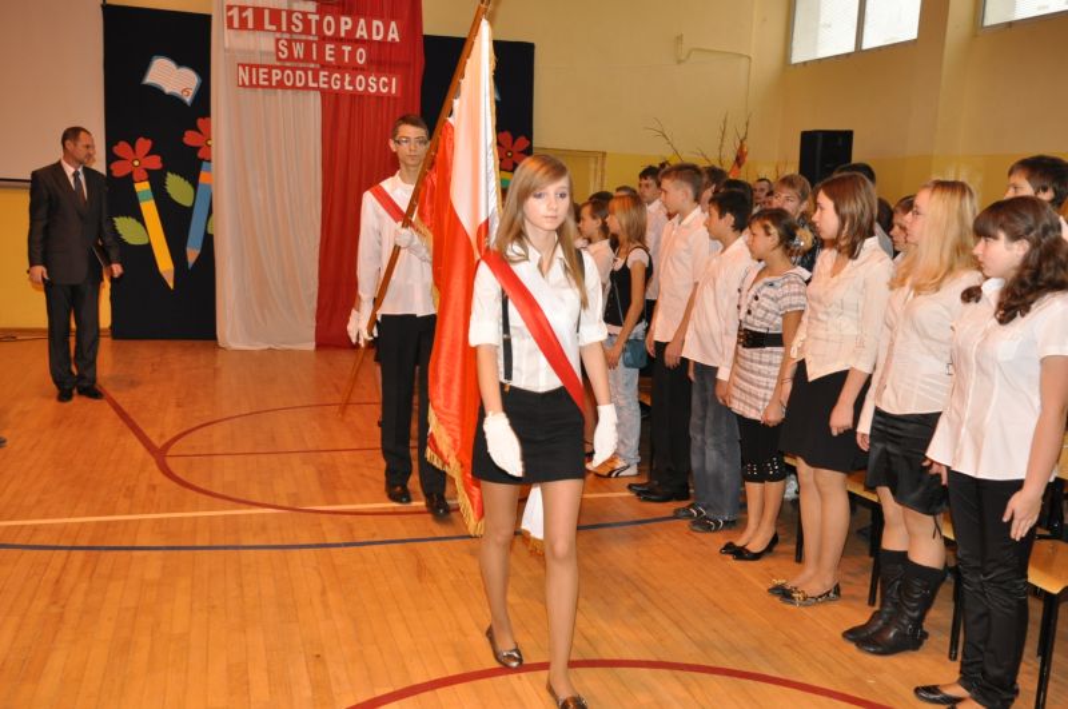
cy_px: 354
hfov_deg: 62.0
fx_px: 889
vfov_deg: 43.5
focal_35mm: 30
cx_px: 534
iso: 800
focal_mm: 20
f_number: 5.6
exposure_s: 1/60
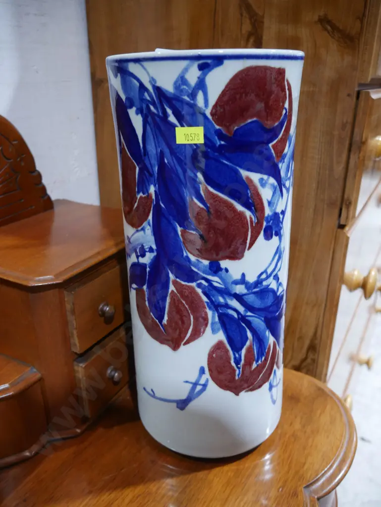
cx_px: 190
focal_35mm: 28
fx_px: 411
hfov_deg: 49.8
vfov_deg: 63.4
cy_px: 254
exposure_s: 1/60
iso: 800
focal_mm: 14
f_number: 3.5
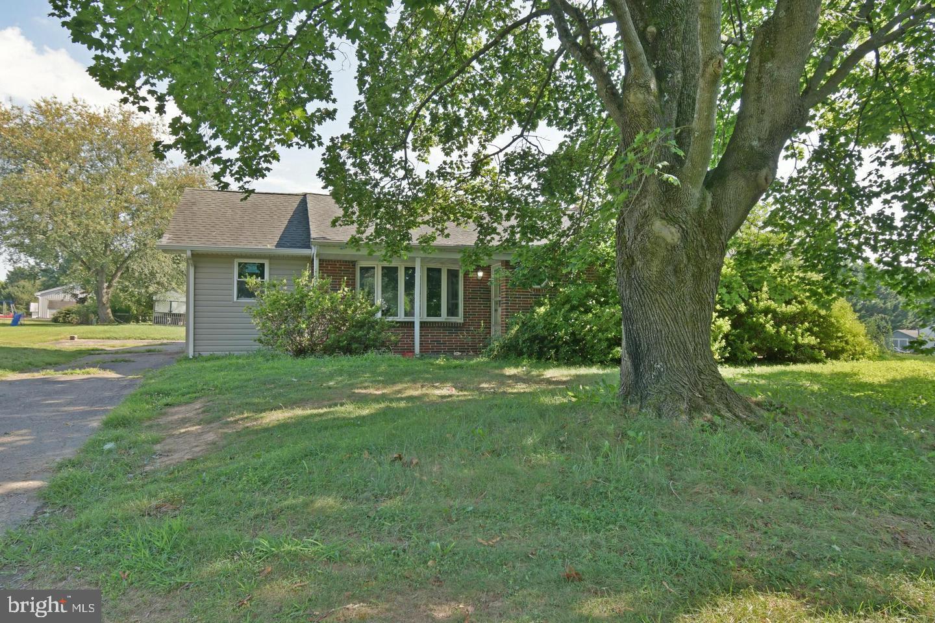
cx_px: 468
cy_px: 312
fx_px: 571
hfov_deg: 78.6
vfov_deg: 57.2
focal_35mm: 22
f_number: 8
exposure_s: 1/80
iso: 250
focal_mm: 15
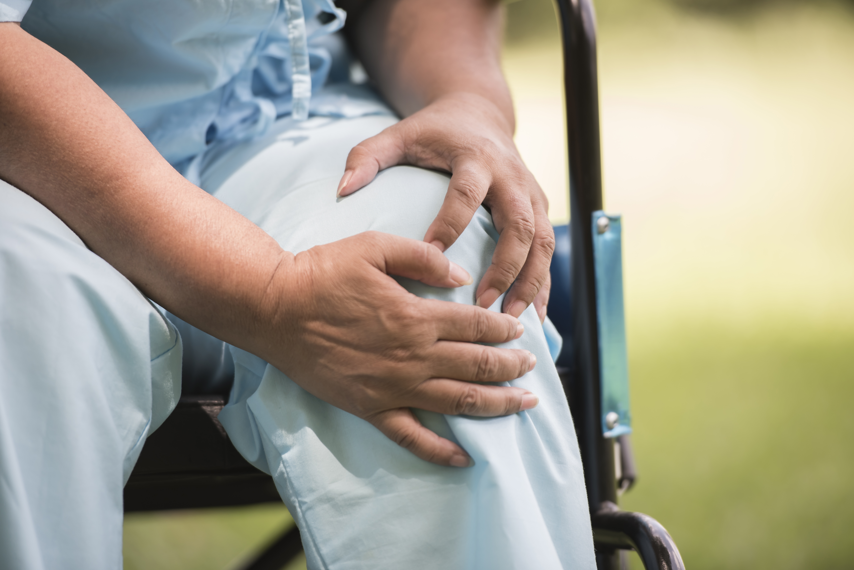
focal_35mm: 200
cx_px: 427
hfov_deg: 10.3
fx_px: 4746
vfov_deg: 6.9
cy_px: 285
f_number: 2.8
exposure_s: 1/320
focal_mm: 200
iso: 250
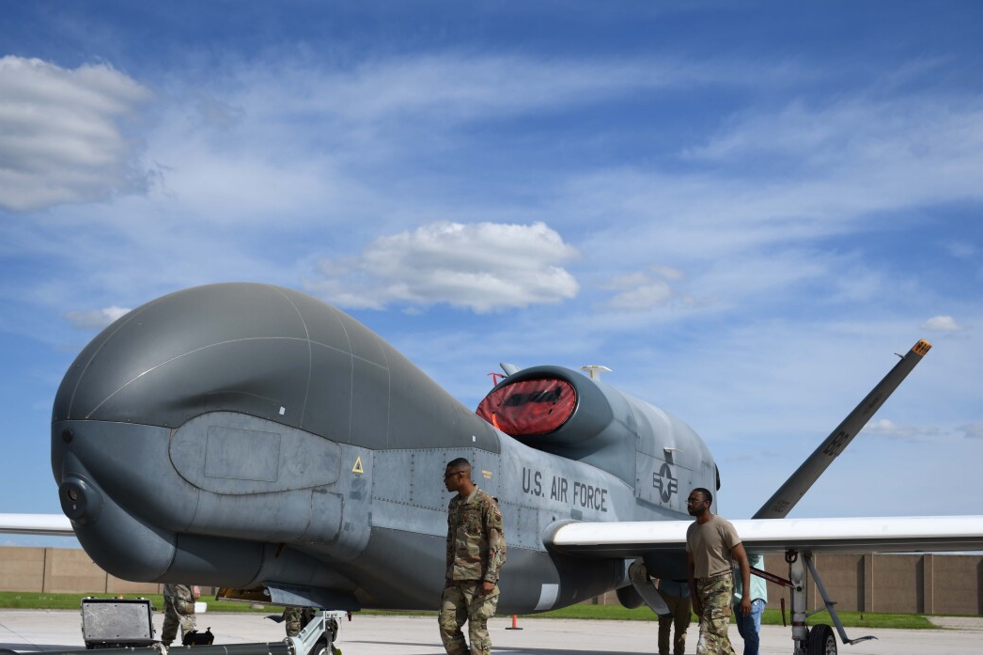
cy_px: 442
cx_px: 475
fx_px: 1474
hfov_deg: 36.9
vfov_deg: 24.9
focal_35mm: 54
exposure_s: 1/4000
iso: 90
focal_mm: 38
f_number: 2.8
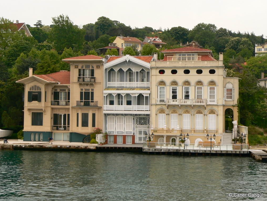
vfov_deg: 21.3
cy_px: 101
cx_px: 134
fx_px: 532
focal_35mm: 69
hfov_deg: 28.2
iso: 100
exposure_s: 1/320
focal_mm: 11.4
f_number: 5.6
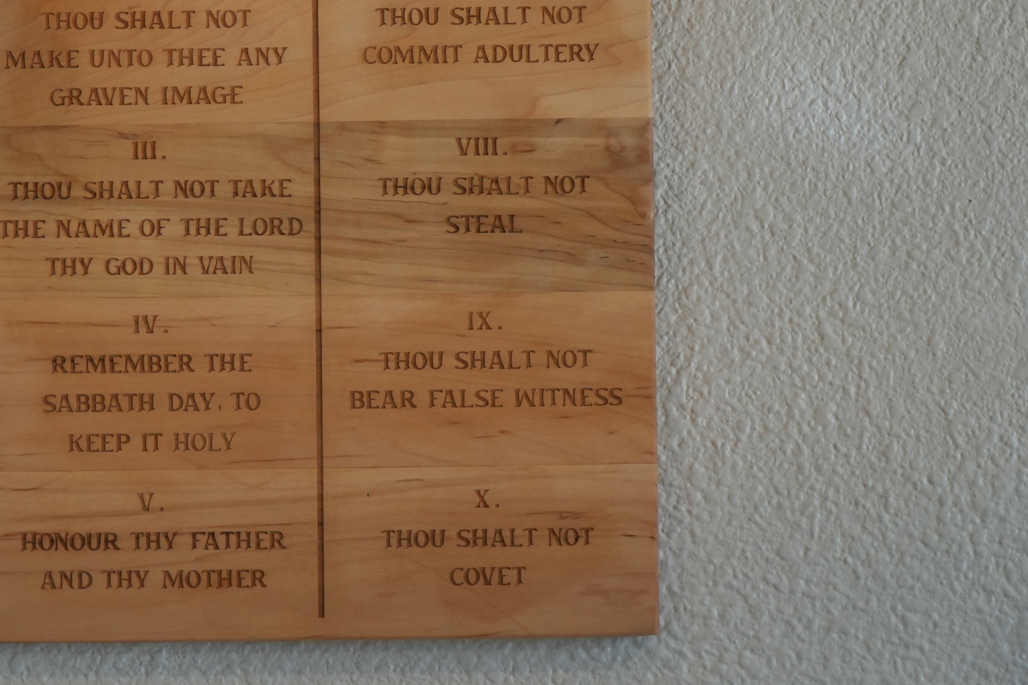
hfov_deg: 16.6
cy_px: 146
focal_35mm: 122
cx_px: 152
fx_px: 3481
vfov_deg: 11.2
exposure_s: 1/160
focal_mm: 45
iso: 640
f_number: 4
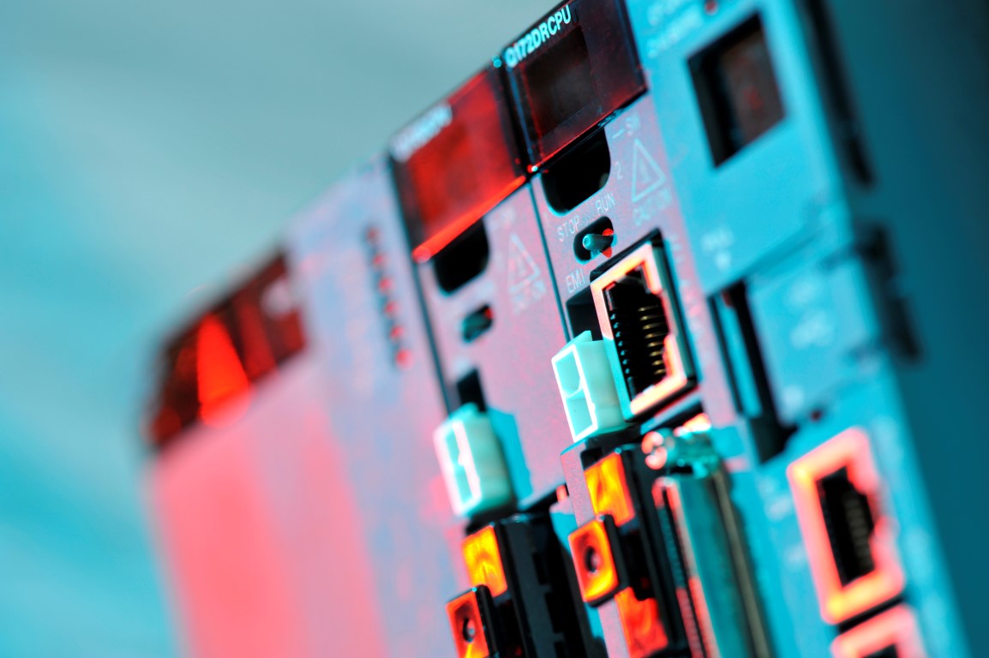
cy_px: 329
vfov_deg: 13.0
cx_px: 494
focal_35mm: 105
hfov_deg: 19.5
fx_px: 2883
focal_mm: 105
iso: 250
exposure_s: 1/60
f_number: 5.6
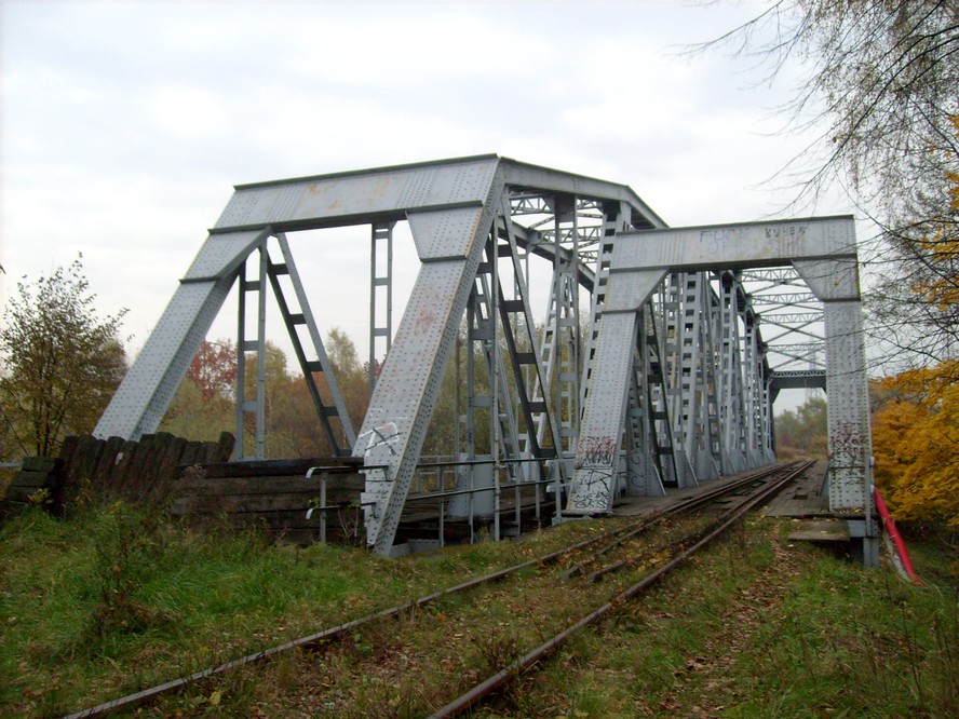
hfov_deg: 52.6
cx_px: 480
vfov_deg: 40.7
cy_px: 360
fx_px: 970
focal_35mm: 35
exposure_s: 1/45
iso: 80
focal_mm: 5.8
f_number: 2.8
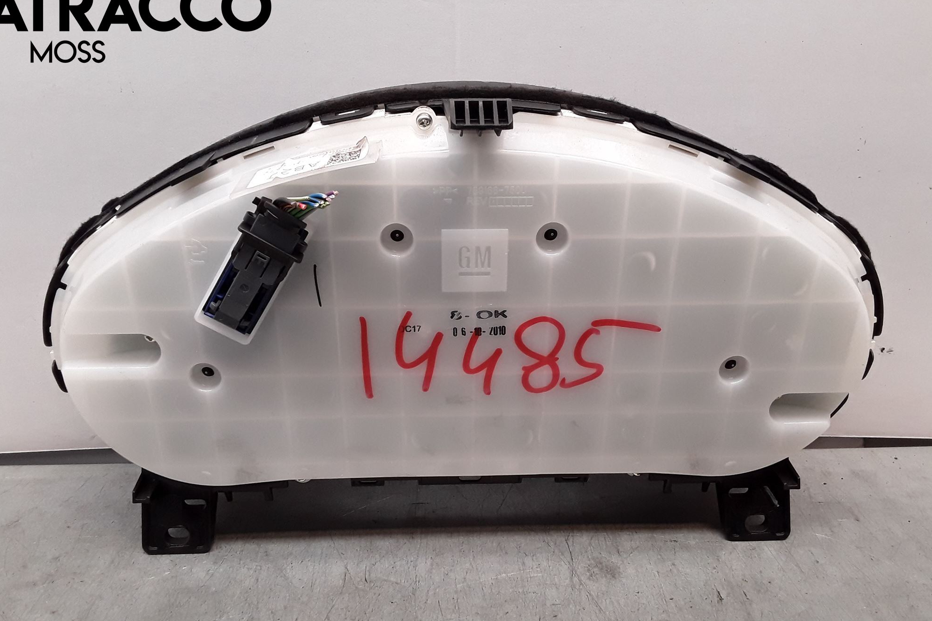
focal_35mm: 30
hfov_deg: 61.9
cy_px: 341
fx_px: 777
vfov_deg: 43.5
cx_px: 463
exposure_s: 1/100
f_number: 1.9
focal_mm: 2.91
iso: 80
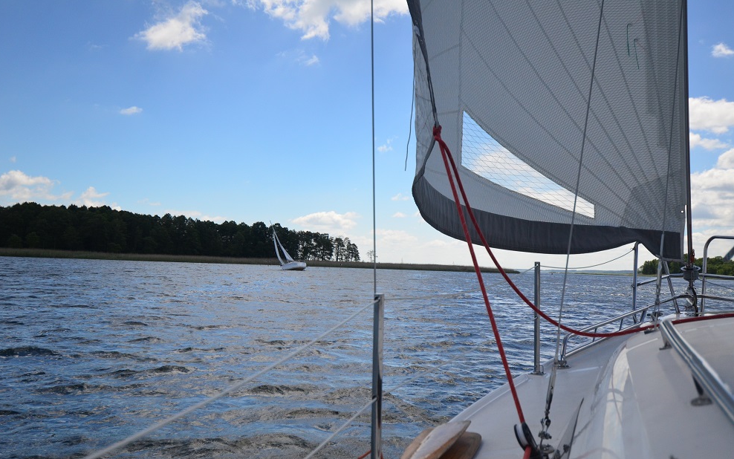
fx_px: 740
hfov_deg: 52.7
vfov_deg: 34.4
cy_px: 244
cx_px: 366
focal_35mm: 37
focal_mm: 24
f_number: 4
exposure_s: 1/6400
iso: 640
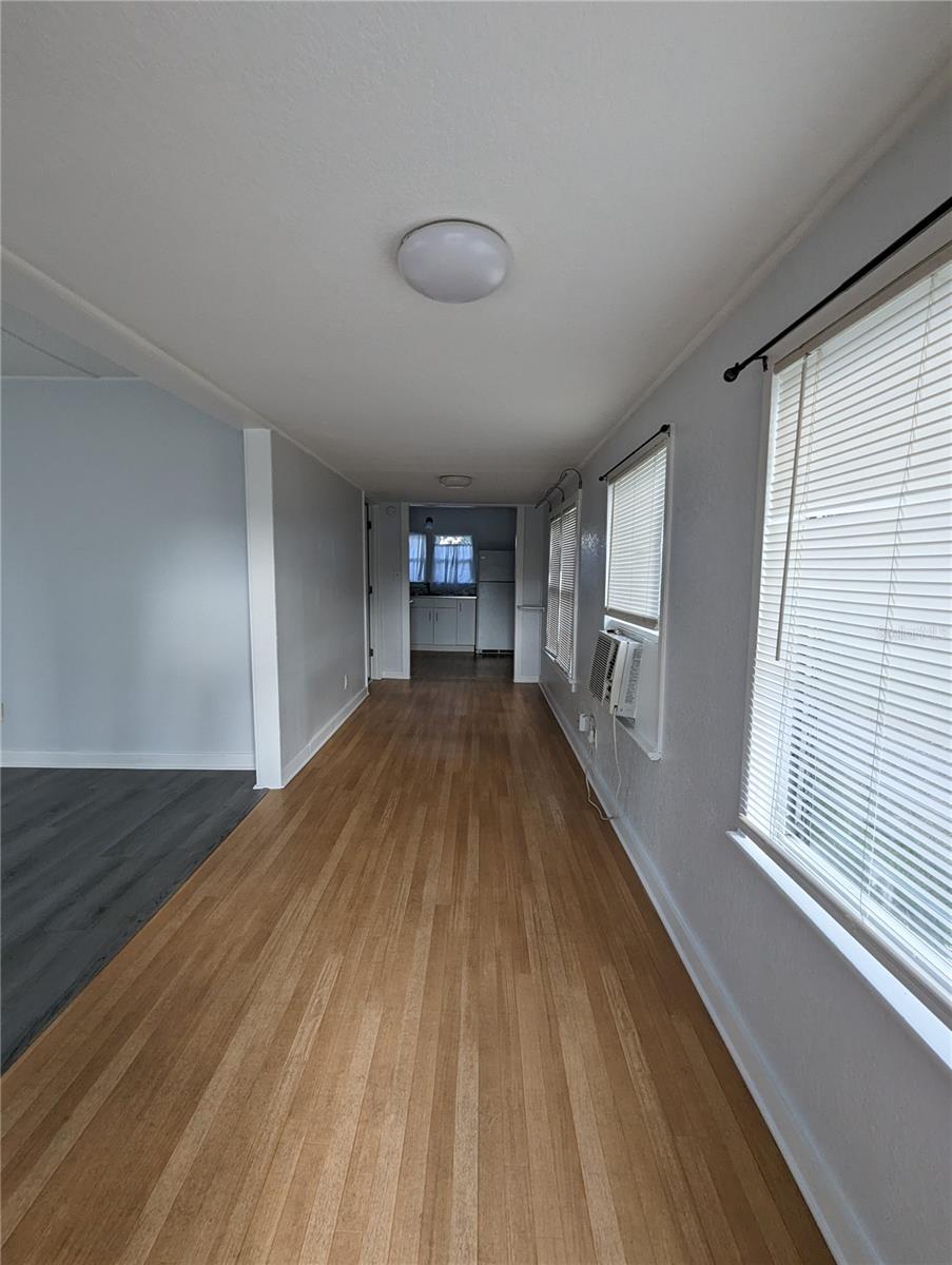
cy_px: 632
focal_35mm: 13
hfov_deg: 90.0
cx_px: 476
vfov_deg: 106.1
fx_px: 476
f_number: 2.2
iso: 94
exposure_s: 1/174
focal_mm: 1.95
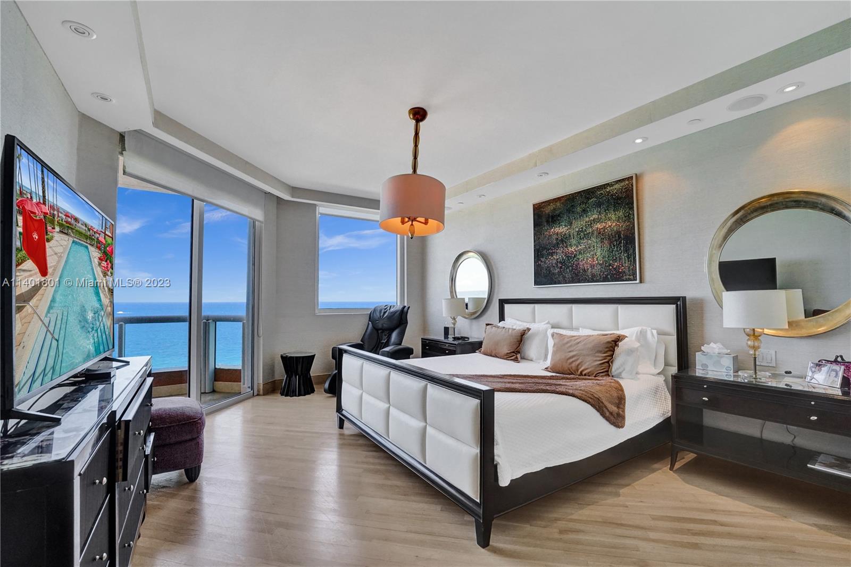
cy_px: 284
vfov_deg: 78.8
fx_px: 345
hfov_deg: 101.9
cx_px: 426
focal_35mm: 15
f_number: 6.3
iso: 1250
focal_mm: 14.6
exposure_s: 1/500
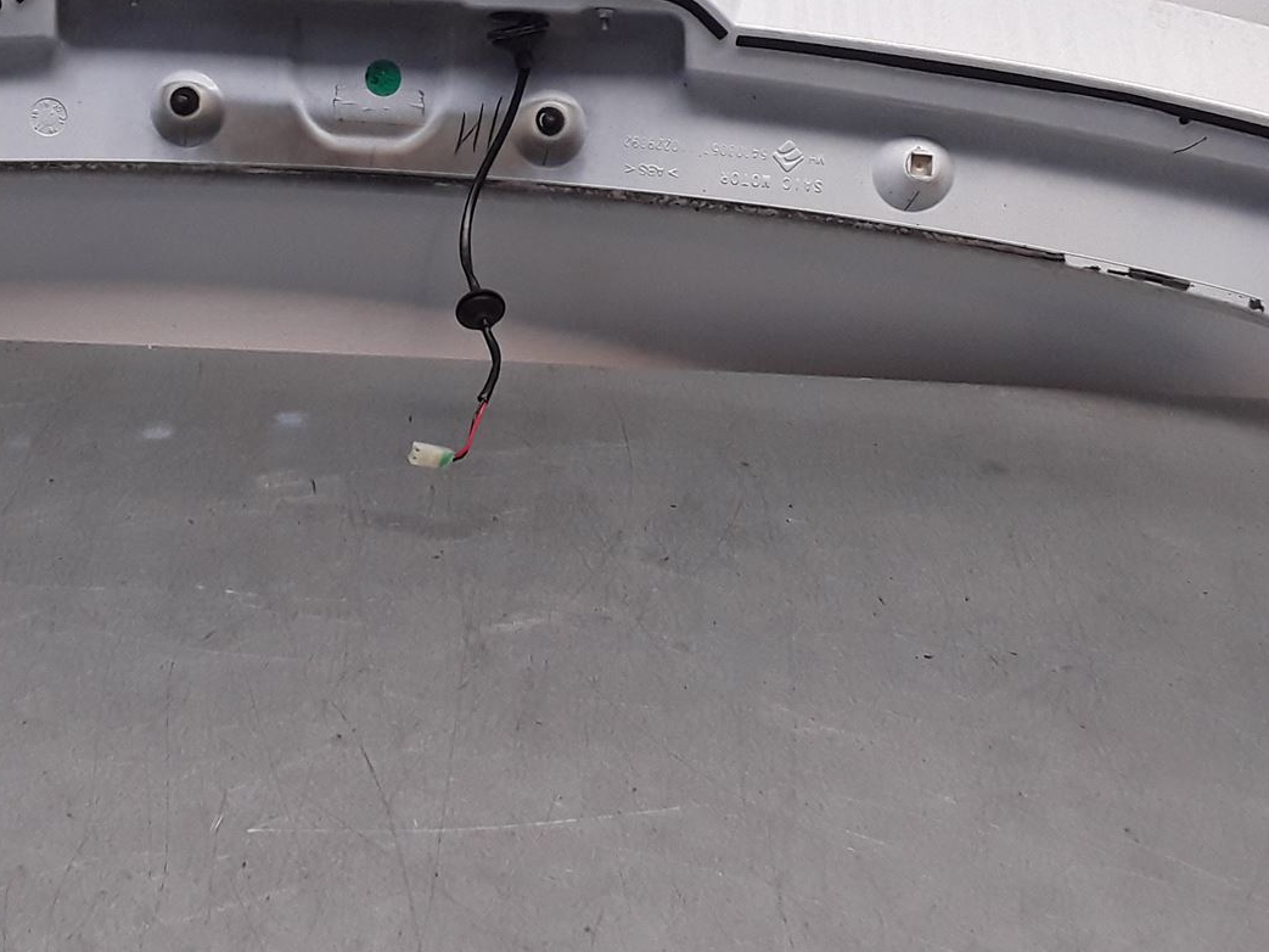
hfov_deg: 34.5
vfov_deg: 25.7
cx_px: 395
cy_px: 88
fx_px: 2016
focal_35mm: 55
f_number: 1.9
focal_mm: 2.91
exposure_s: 1/213
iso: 100
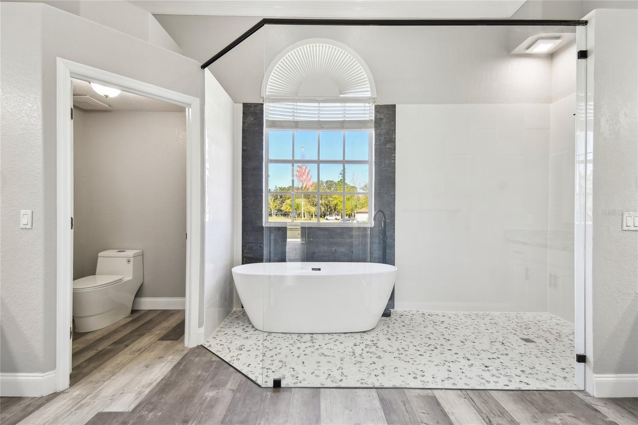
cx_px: 319
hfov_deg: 100.4
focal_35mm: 15
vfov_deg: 77.3
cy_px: 212
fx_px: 266
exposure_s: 1/15
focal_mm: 10
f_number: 7.1
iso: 100
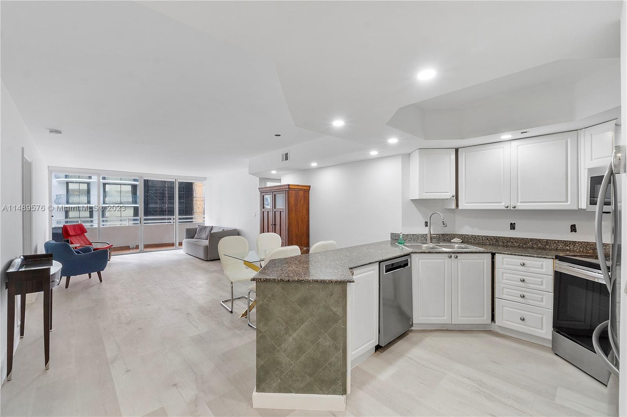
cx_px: 314
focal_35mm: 15
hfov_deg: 100.4
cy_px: 208
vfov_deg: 77.3
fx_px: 261
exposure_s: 1/8
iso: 160
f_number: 11
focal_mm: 10
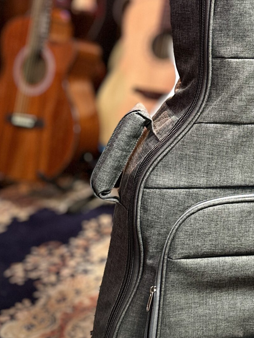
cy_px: 90
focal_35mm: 57
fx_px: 558
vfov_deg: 33.2
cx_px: 248
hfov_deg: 24.6
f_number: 1.78
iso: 400
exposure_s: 1/50
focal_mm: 6.86
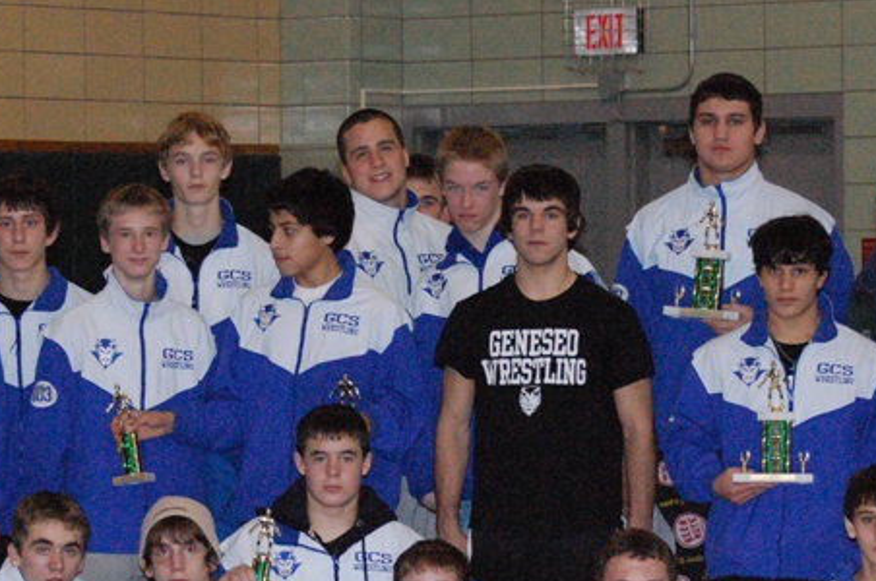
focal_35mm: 186
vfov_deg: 7.4
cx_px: 436
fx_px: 4519
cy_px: 451
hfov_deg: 11.1
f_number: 4.5
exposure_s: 1/500
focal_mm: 70
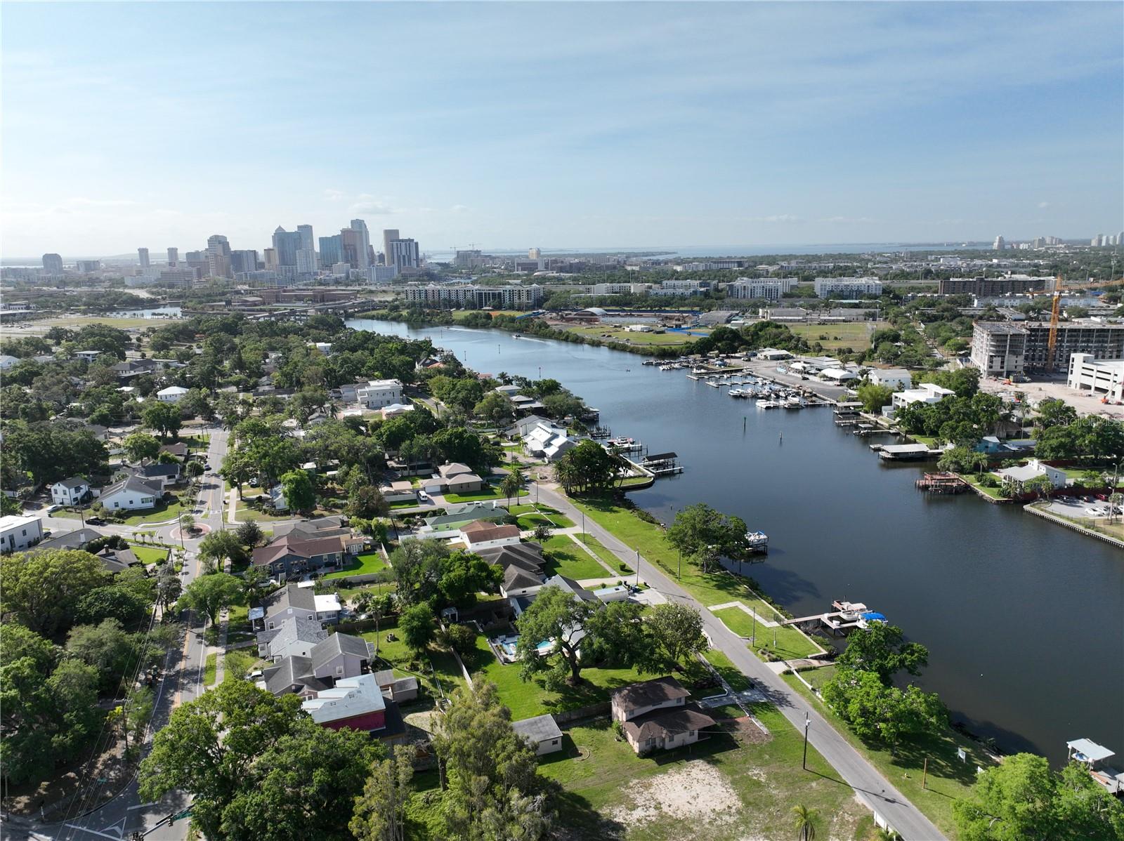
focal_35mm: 24
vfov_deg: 56.8
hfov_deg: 71.6
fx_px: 779
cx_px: 562
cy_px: 420
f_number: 2.8
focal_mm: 12.29
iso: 200
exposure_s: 1/2500
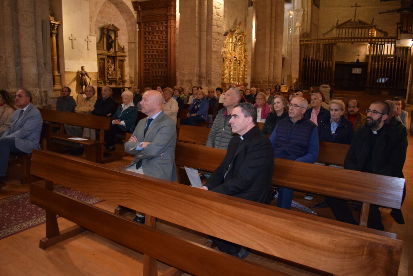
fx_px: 310
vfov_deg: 47.9
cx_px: 206
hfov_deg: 67.4
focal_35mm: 27
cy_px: 138
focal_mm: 18
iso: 2800
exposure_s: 1/60
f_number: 3.5
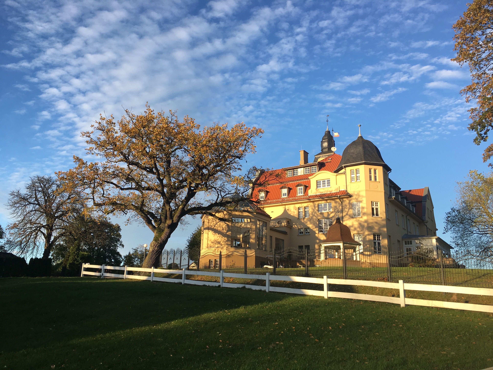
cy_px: 185
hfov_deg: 61.7
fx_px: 413
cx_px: 246
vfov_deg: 48.2
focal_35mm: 29
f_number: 2.2
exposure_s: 1/610
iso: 25
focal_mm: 4.15
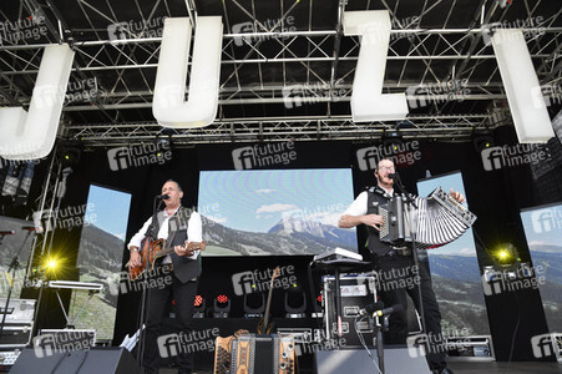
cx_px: 281
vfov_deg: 53.1
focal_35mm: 24
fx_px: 374
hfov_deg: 73.8
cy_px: 187
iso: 500
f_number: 8
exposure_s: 1/160
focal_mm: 24
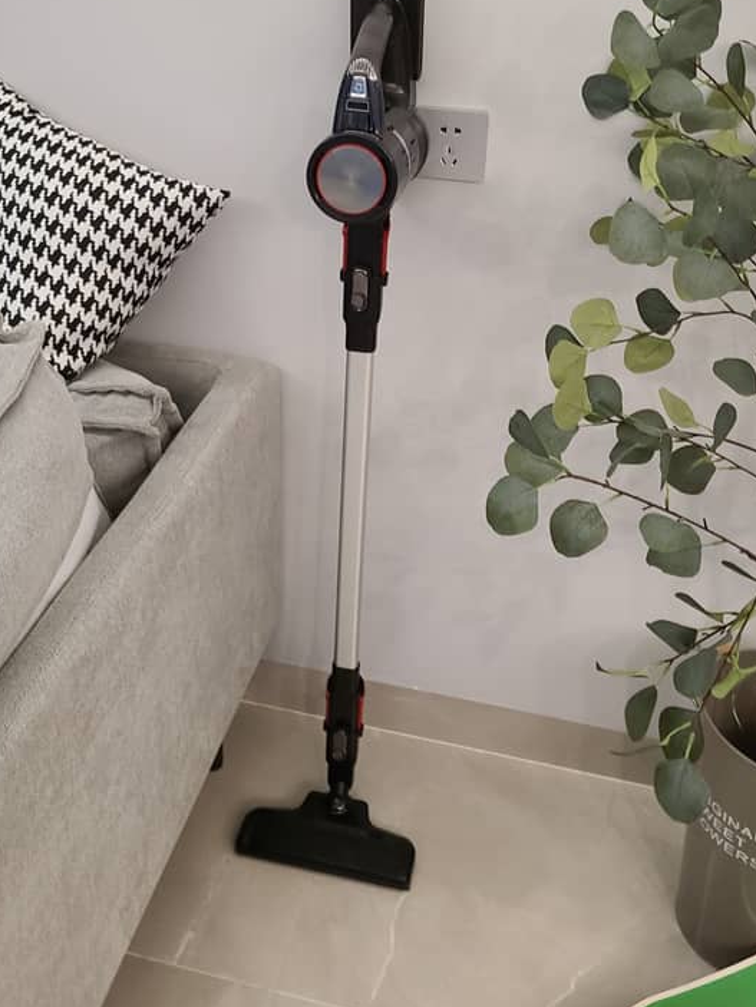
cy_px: 328
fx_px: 1077
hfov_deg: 38.7
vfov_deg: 49.2
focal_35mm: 37
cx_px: 382
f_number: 1.8
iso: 640
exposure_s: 1/33
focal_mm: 5.4
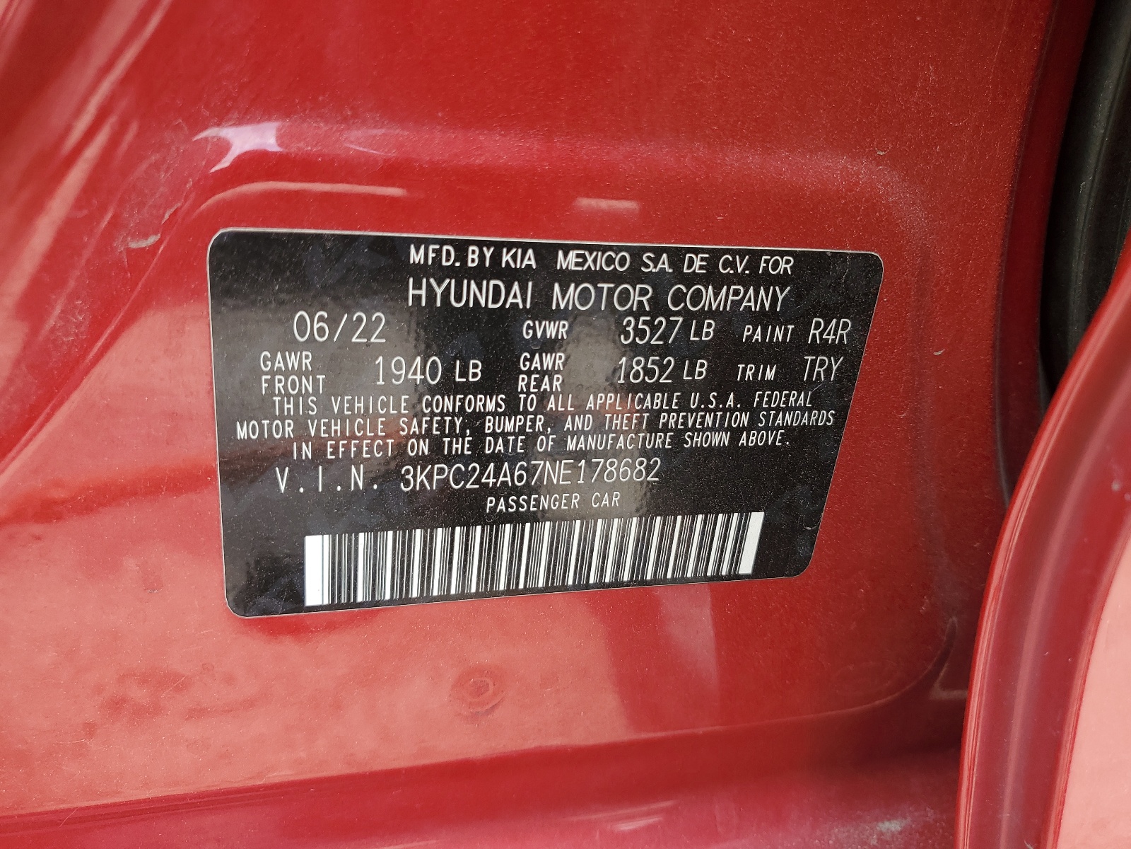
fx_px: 849
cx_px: 566
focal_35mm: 26
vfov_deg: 53.1
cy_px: 424
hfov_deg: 67.3
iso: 50
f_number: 1.5
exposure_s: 1/152
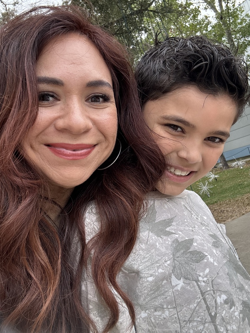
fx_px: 289
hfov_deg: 46.8
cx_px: 125
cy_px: 166
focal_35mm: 30
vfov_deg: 60.0
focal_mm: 2.69
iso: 25
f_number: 1.9
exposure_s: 1/195
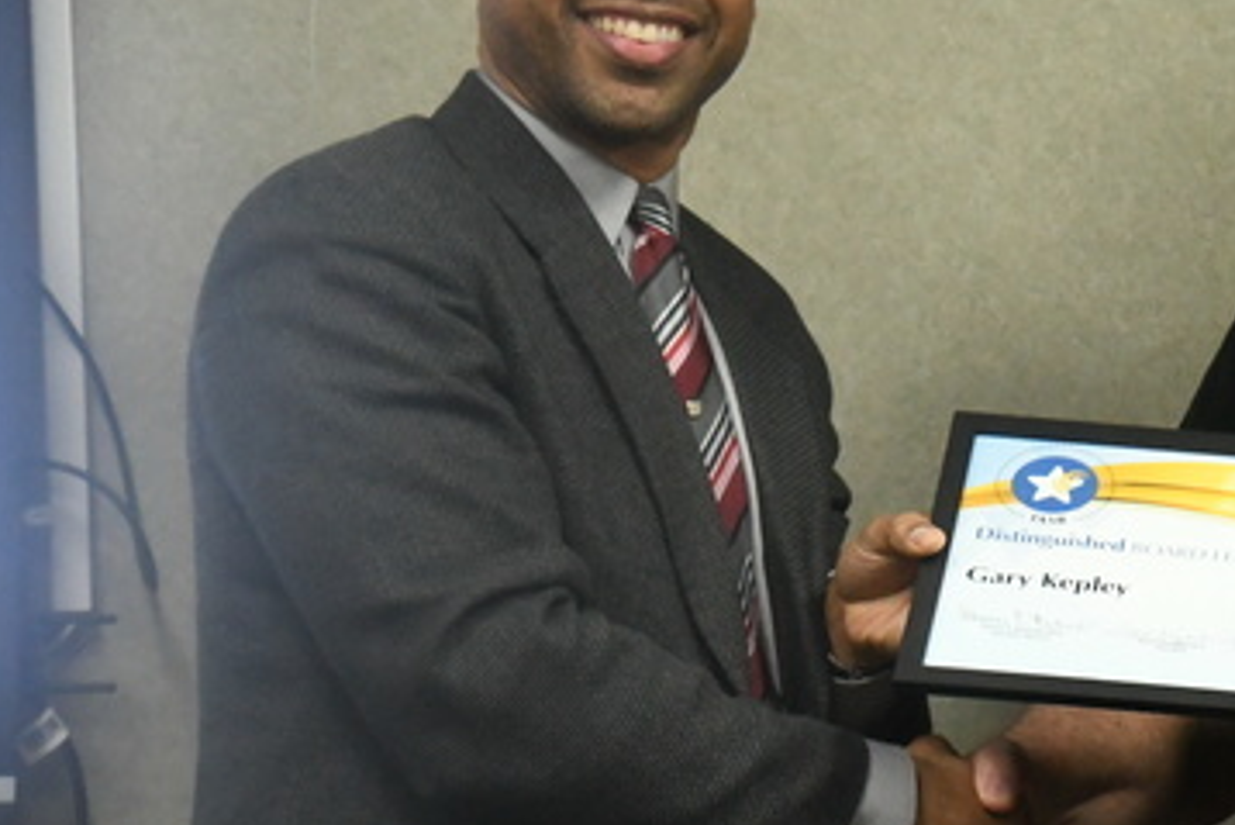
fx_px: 8579
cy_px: 219
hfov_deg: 8.2
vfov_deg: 5.5
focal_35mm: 250
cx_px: 1138
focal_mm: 75
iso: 6400
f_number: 5
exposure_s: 1/400
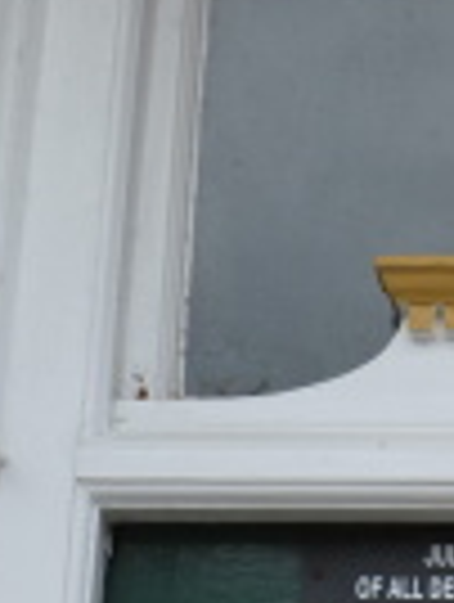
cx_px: 688
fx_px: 2650
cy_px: 65
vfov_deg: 12.9
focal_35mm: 152
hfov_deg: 9.5
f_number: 11
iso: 640
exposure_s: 1/60
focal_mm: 35
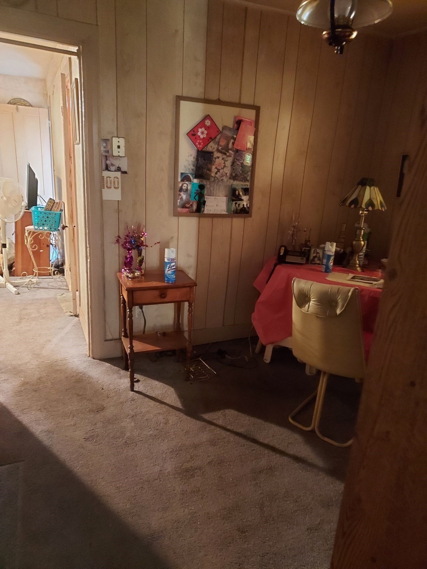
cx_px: 214
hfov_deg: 56.8
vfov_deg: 71.6
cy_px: 284
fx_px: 395
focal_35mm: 24
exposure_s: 1/10
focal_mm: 4.6
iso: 1600
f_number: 1.8
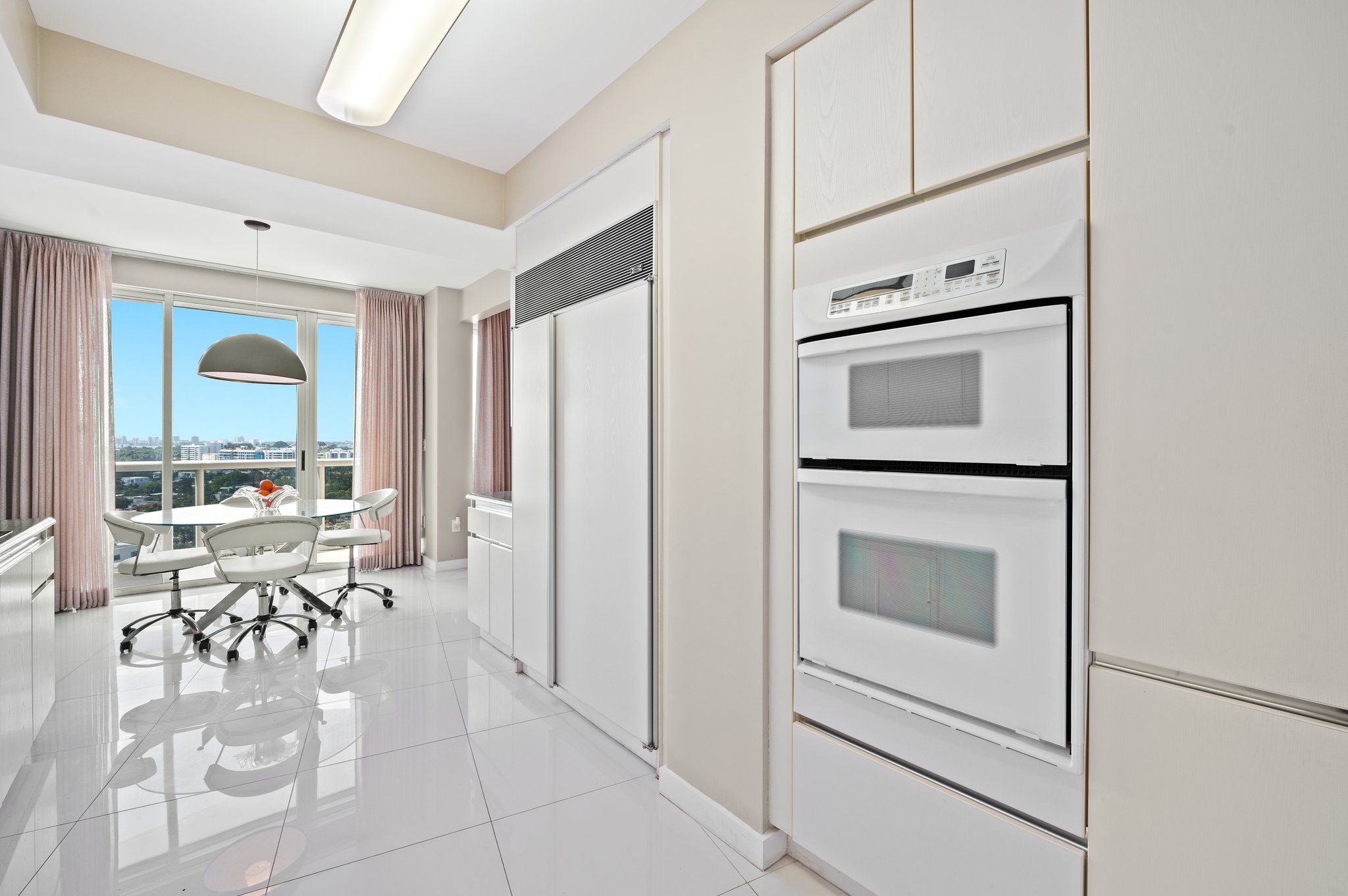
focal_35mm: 15
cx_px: 674
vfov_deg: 77.2
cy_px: 448
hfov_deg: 100.4
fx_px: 561
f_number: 8
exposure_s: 1/15
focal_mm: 15
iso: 200
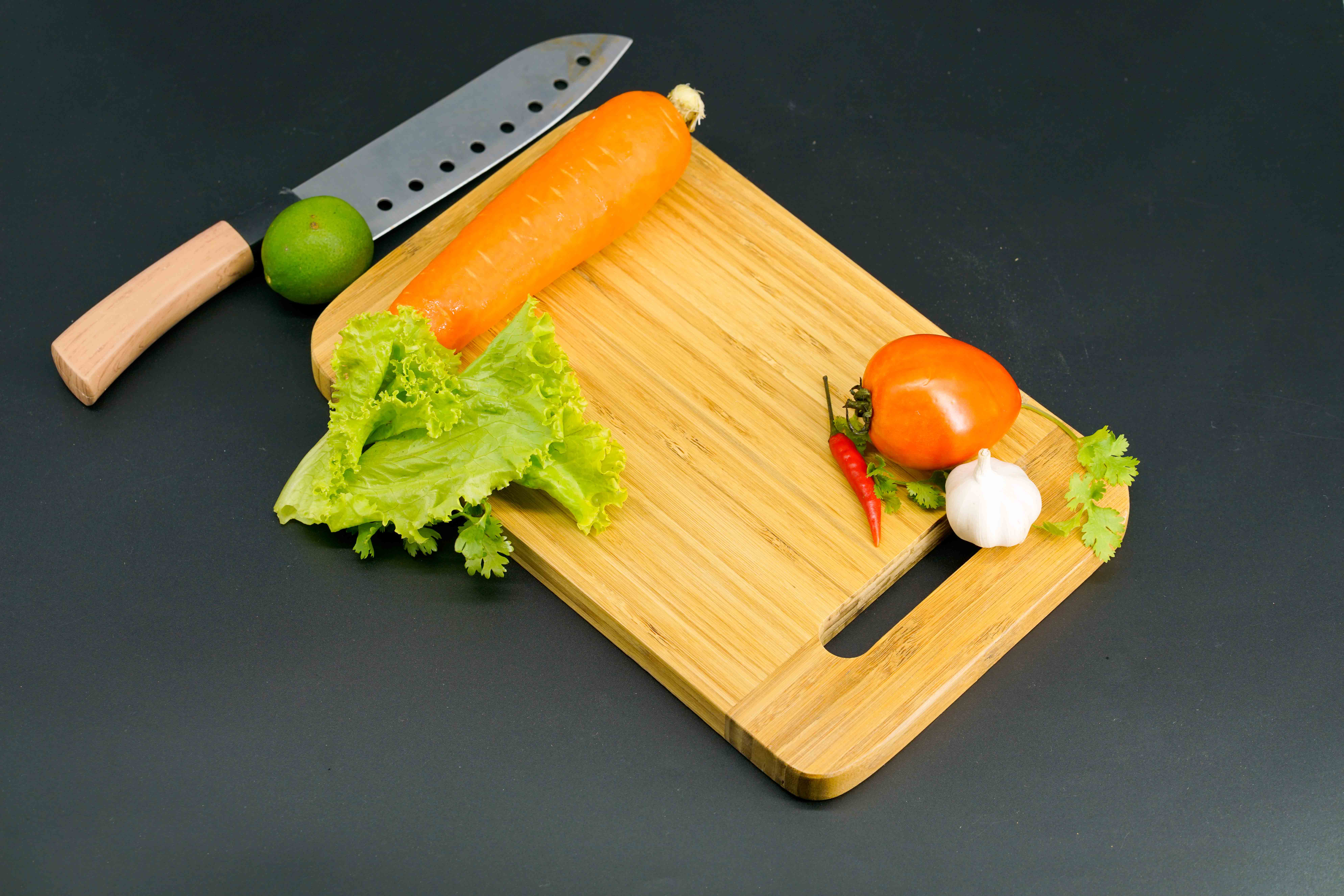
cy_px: 448
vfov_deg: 16.1
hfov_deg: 23.9
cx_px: 672
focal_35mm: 85
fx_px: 3174
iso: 400
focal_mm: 85
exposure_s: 1/100
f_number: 8
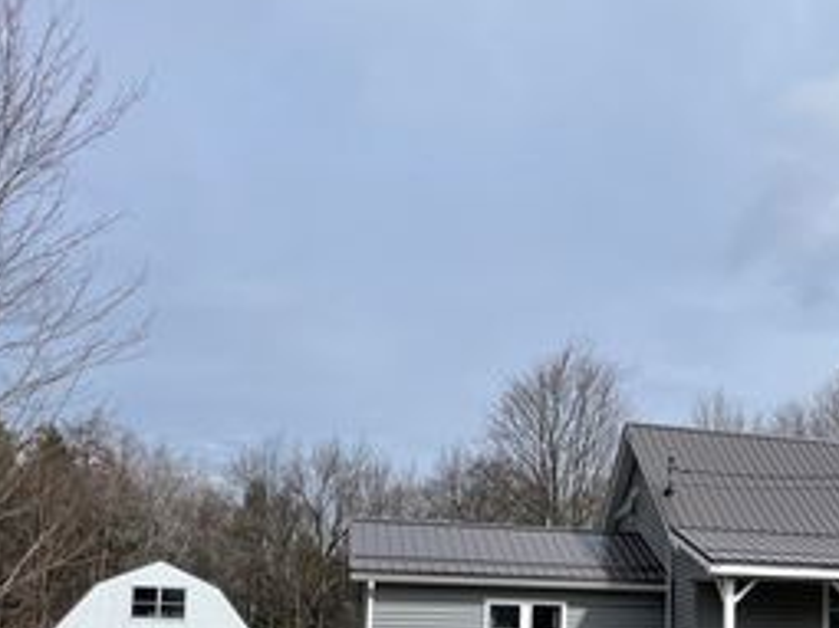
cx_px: 757
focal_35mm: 51
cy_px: 587
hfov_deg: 35.3
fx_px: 1236
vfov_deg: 27.3
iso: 32
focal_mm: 4.2
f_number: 1.6
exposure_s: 1/6897
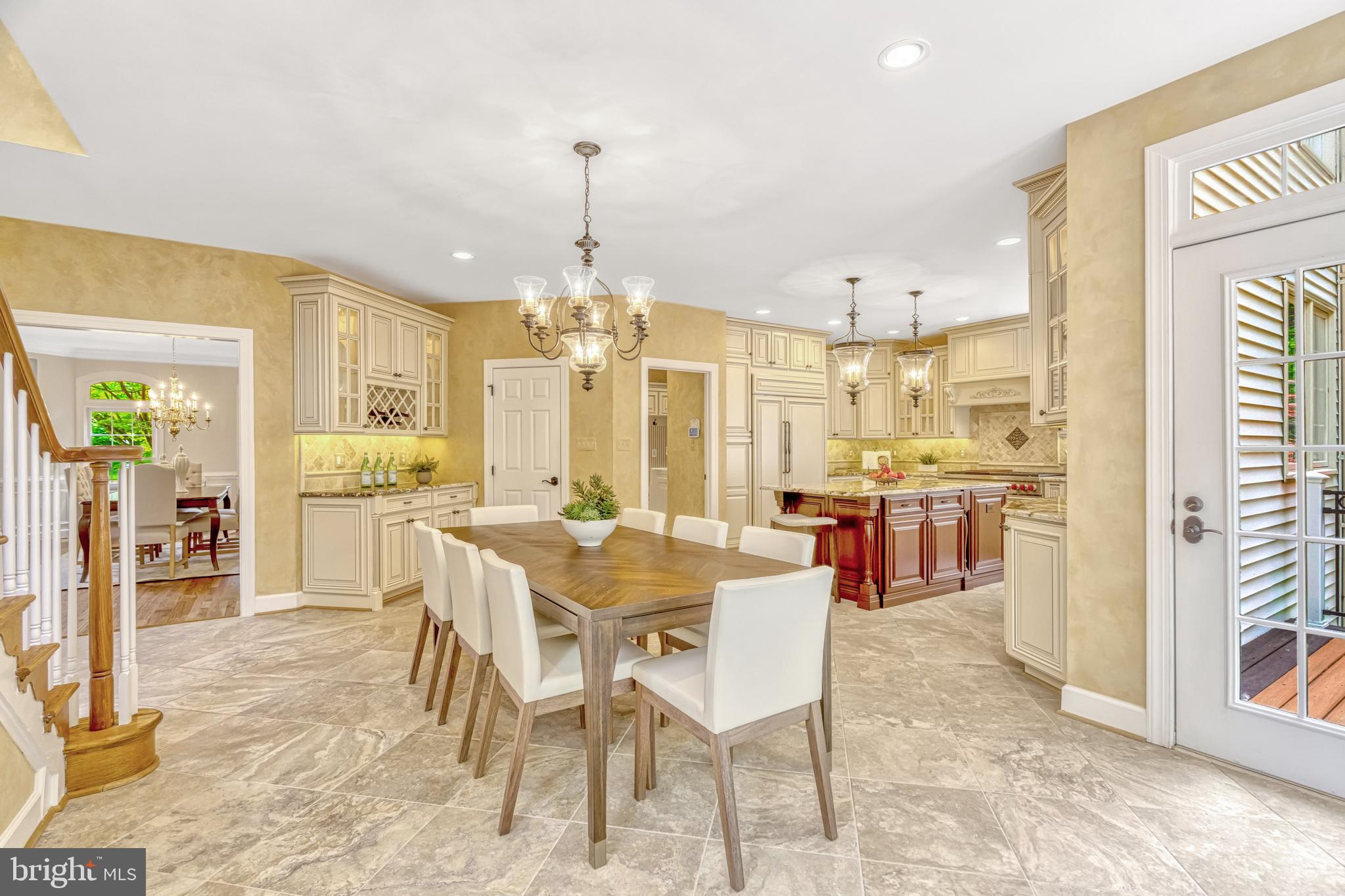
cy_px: 448
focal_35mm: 16
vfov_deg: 73.8
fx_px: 598
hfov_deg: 96.7
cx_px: 672
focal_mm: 16
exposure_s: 1/50
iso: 1250
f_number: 7.1
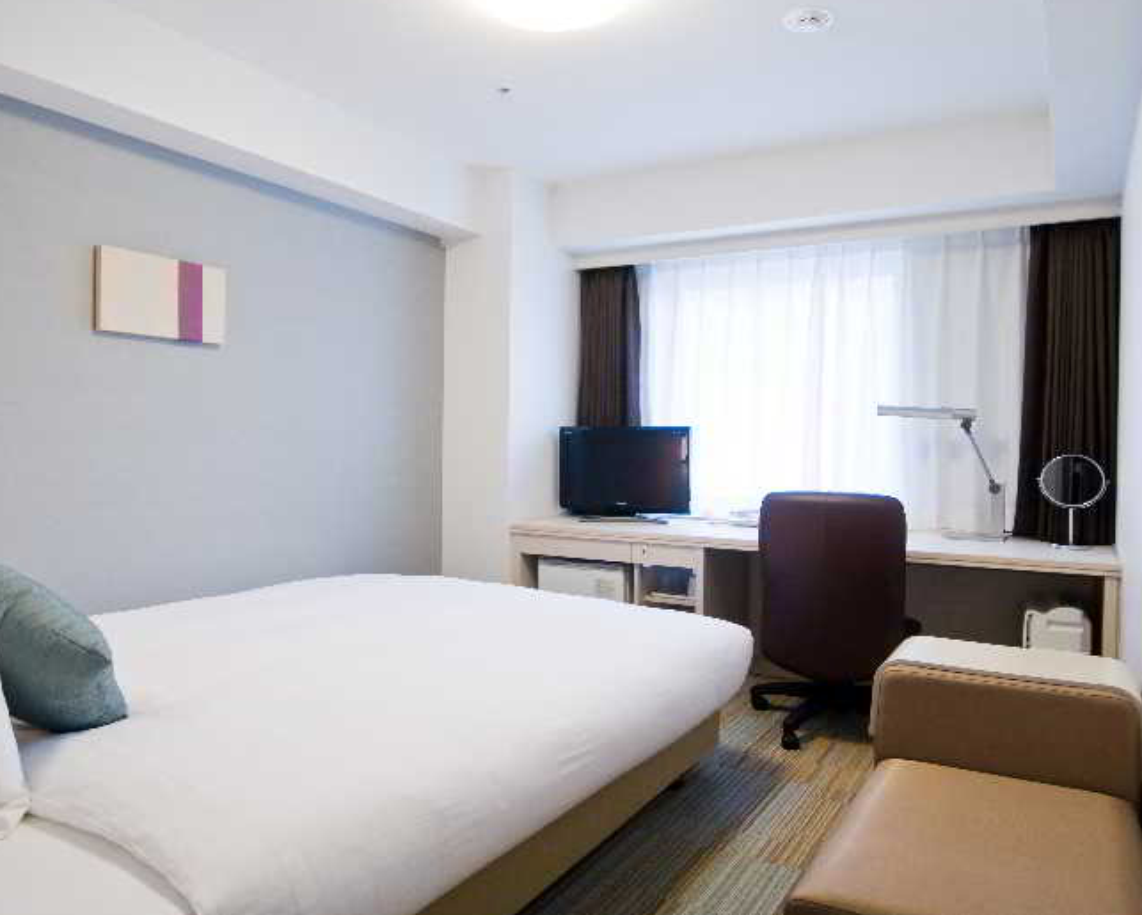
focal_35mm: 21
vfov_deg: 65.6
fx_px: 710
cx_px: 572
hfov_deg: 77.6
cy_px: 449
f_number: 7.1
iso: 400
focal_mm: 12
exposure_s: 1/20
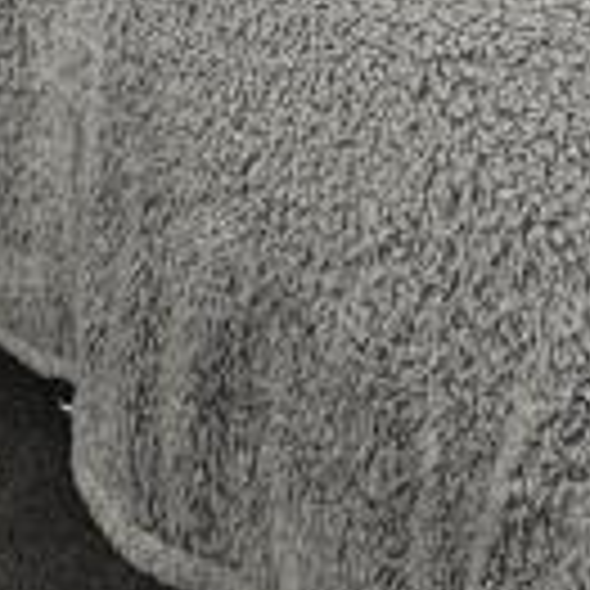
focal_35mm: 97
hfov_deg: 17.8
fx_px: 1870
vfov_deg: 14.5
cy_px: -635
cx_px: 446
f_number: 2.2
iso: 100
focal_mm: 2.22
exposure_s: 1/99
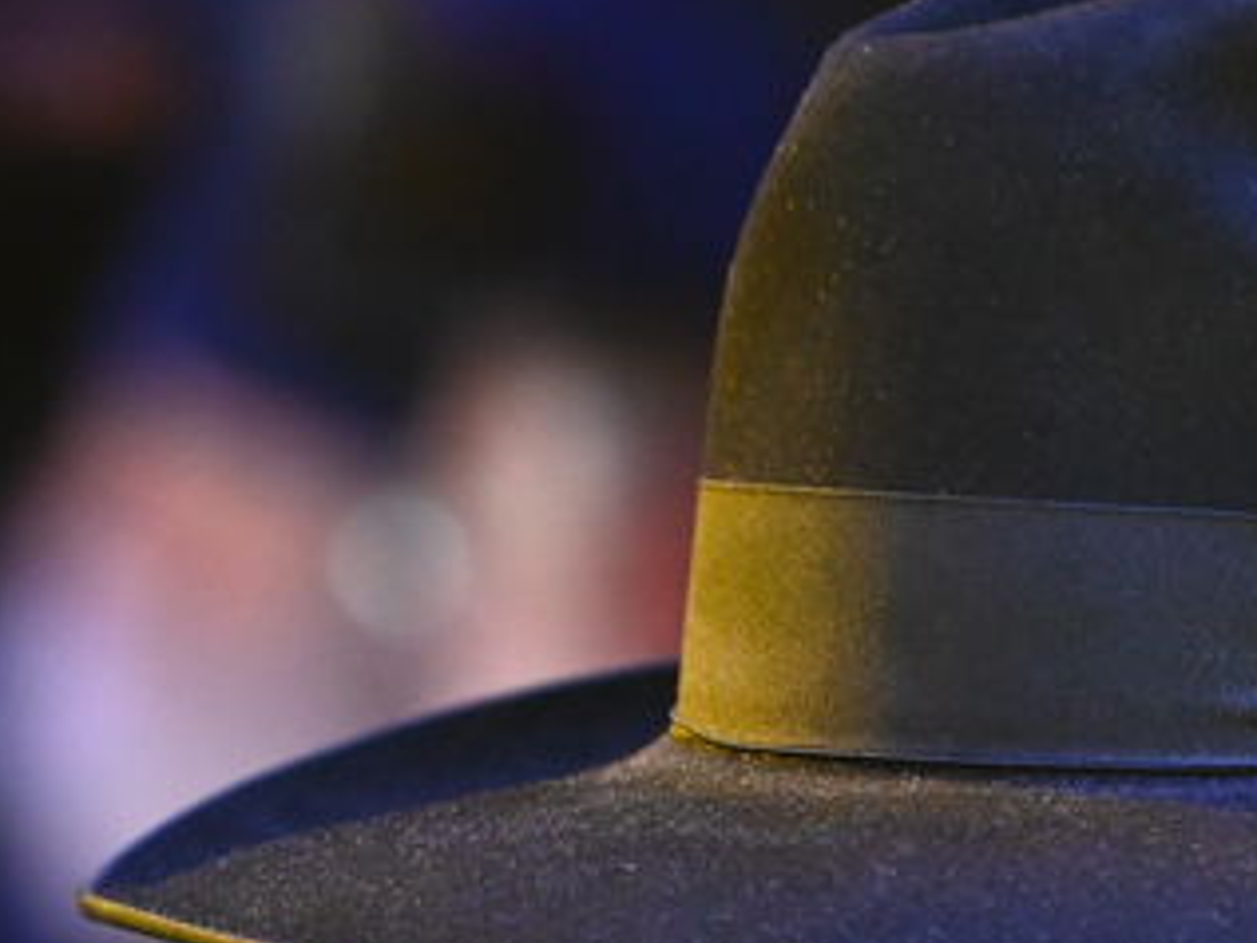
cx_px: 1039
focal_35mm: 636
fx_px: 23104
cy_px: 1773
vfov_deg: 2.3
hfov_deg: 3.1
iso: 2500
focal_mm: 150
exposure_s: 1/125
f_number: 2.8
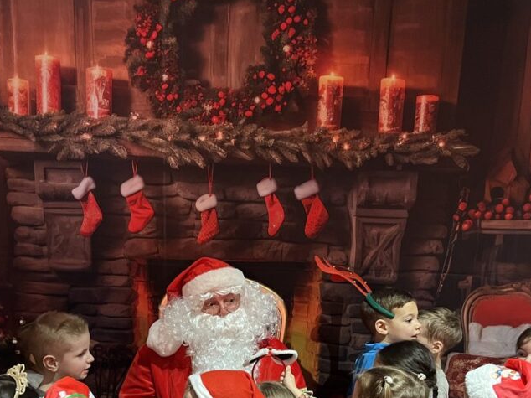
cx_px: 249
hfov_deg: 44.8
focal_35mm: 42
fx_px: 644
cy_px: 314
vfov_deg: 33.4
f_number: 1.6
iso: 500
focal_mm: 5.1
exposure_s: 1/33
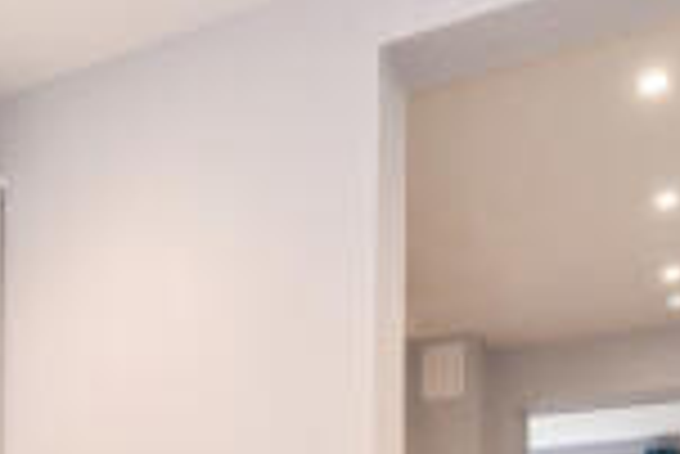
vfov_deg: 25.9
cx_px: 261
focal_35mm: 44
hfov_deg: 44.2
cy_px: 600
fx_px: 832
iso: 400
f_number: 8
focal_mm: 14
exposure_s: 1/15
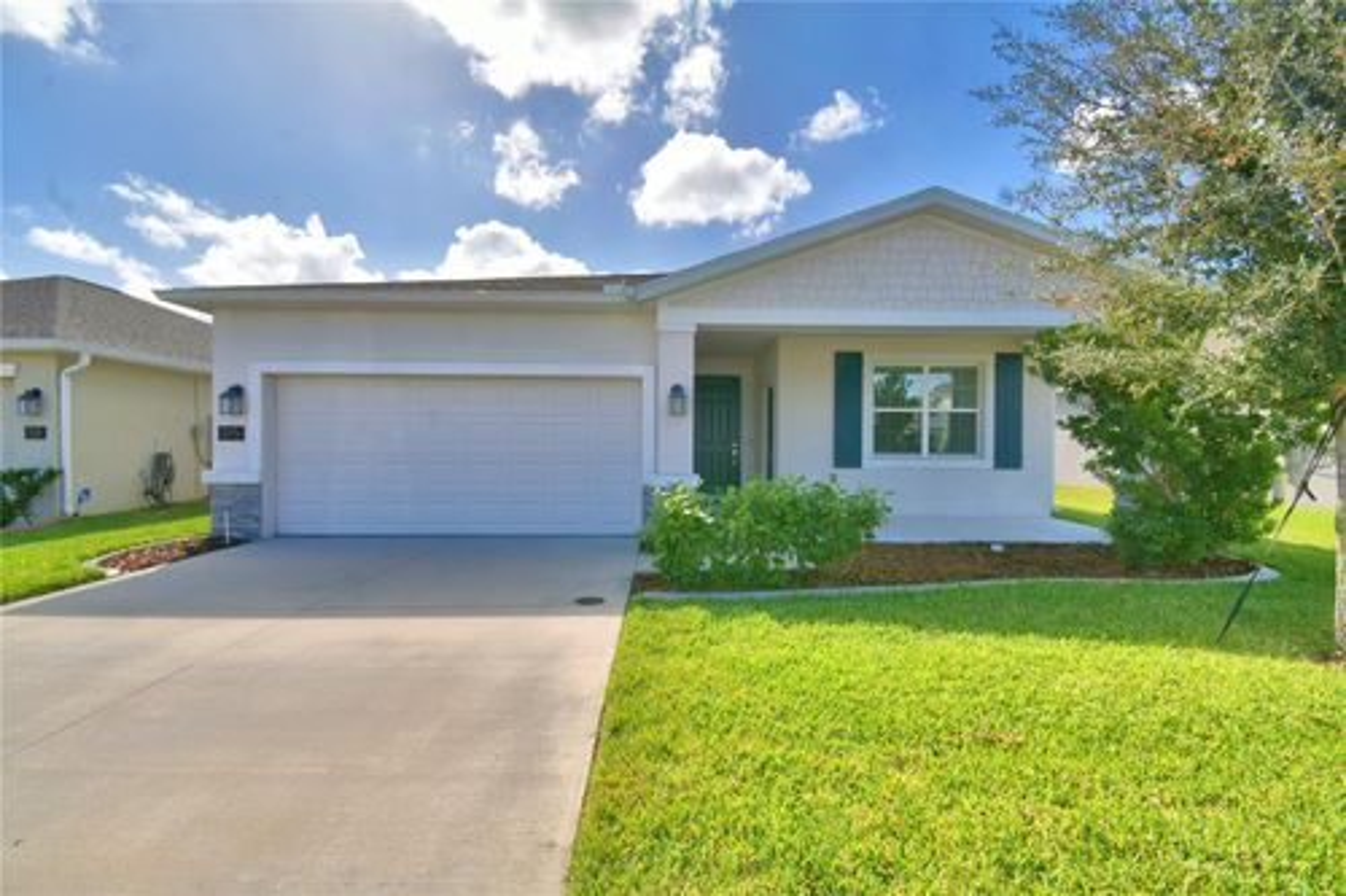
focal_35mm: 15
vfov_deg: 77.3
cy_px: 448
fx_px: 561
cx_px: 673
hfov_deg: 100.4
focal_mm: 10
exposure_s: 1/250
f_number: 11
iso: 100
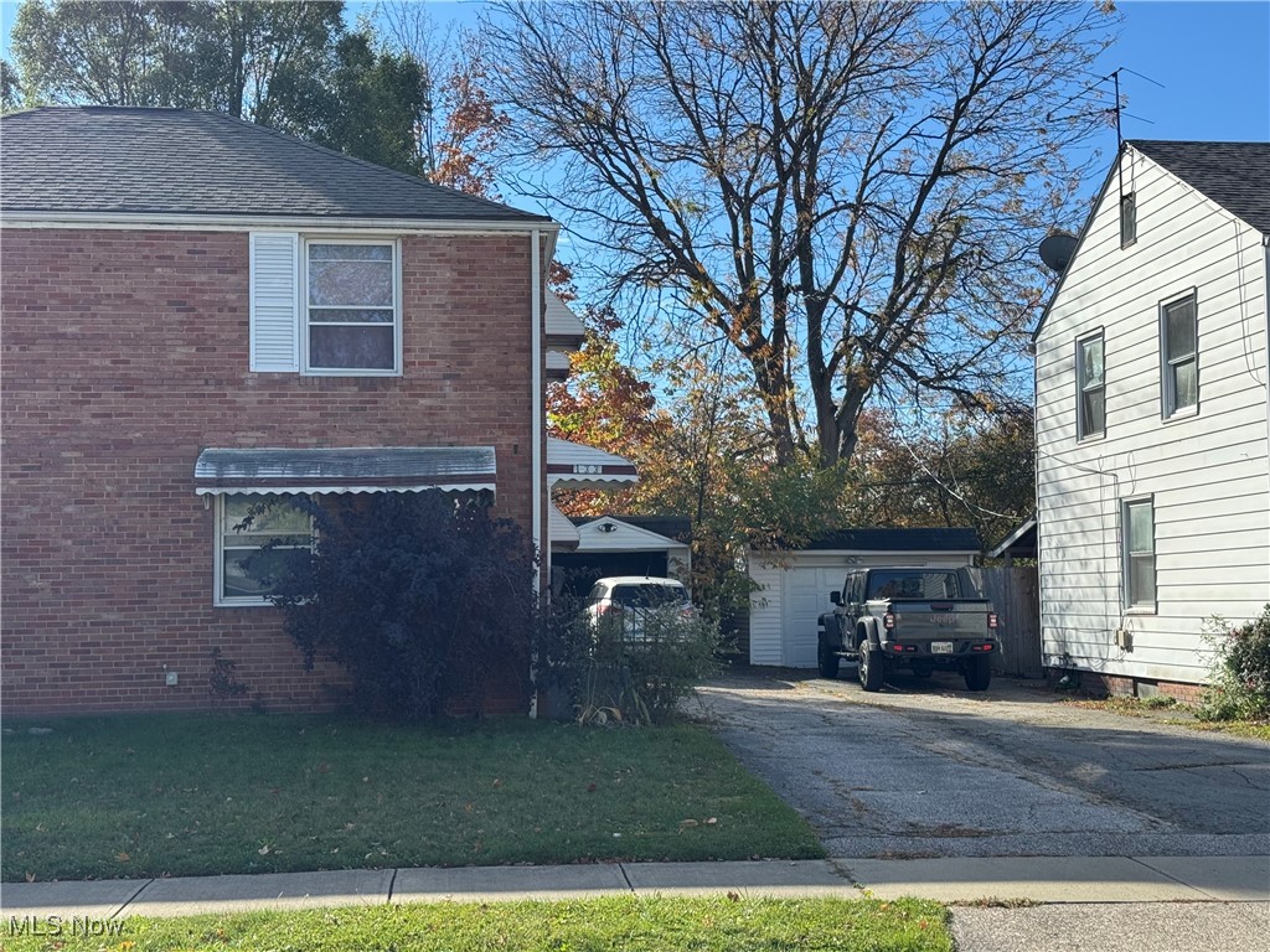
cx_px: 635
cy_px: 476
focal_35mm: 48
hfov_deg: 39.7
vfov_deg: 30.3
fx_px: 1761
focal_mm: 6.76
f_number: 1.78
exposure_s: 1/2833
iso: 64
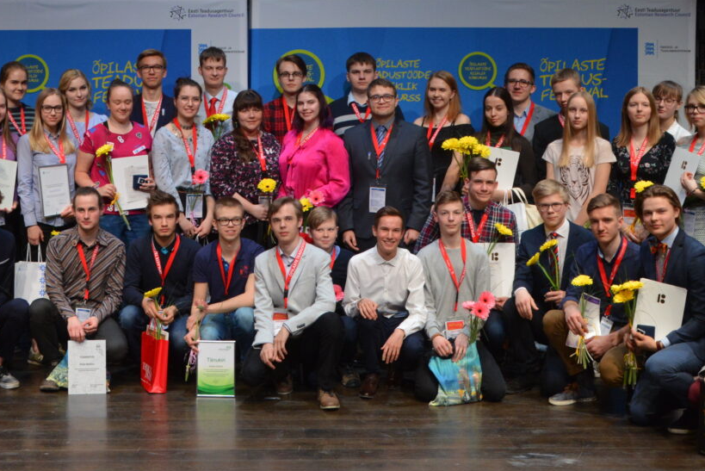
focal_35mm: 75
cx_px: 195
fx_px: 1469
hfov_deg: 26.7
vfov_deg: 17.9
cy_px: 33
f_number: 5.6
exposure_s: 1/160
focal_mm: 32
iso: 1600
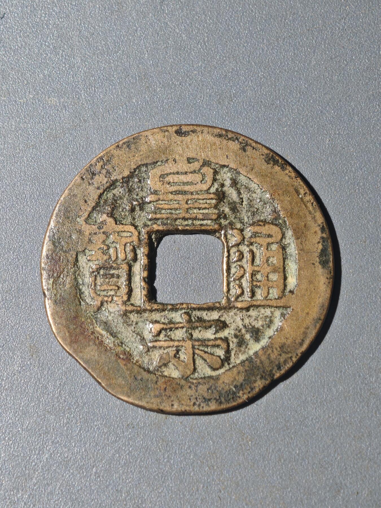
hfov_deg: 16.1
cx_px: 190
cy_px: 254
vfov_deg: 21.3
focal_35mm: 92
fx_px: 1350
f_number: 2
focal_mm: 9
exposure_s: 1/96.7
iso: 200
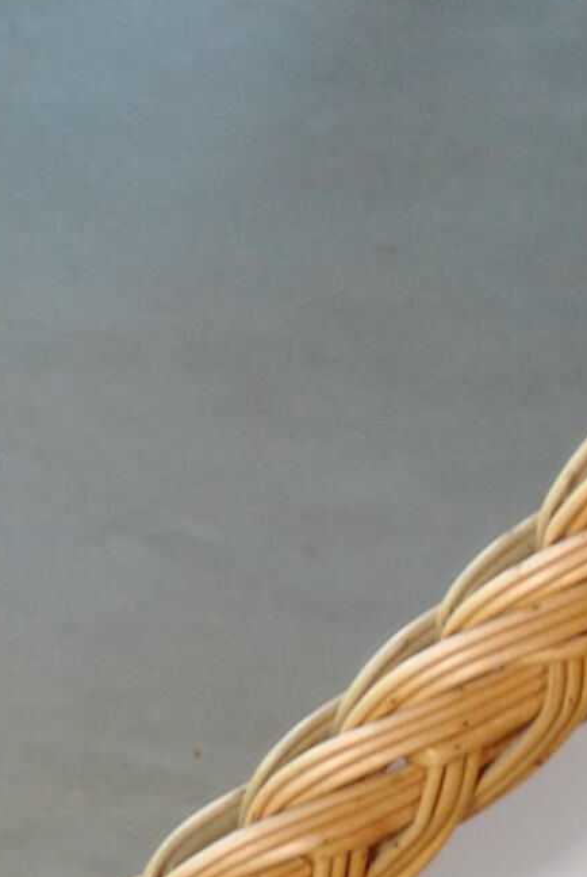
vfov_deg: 7.2
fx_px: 6997
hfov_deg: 4.8
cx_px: -338
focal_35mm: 287
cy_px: 612
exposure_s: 1/50
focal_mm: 32
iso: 200
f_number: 4.8
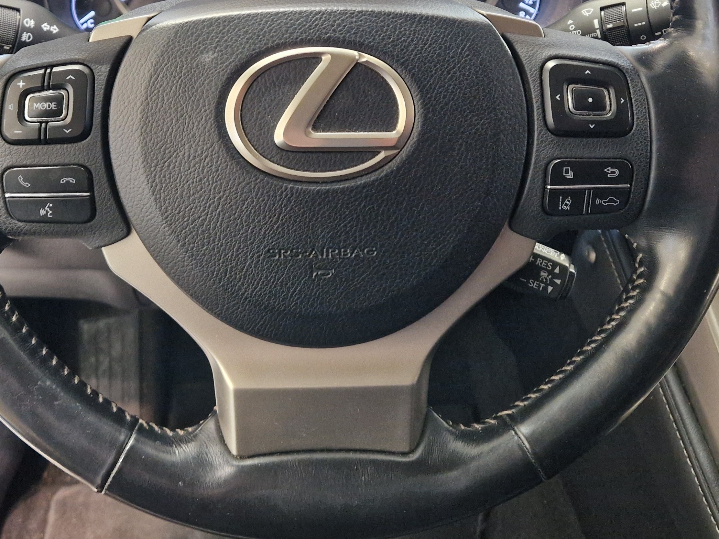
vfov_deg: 32.3
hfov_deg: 42.9
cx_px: 316
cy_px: 139
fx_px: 914
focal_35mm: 44
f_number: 1.8
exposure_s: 1/100
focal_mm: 5.4
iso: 800
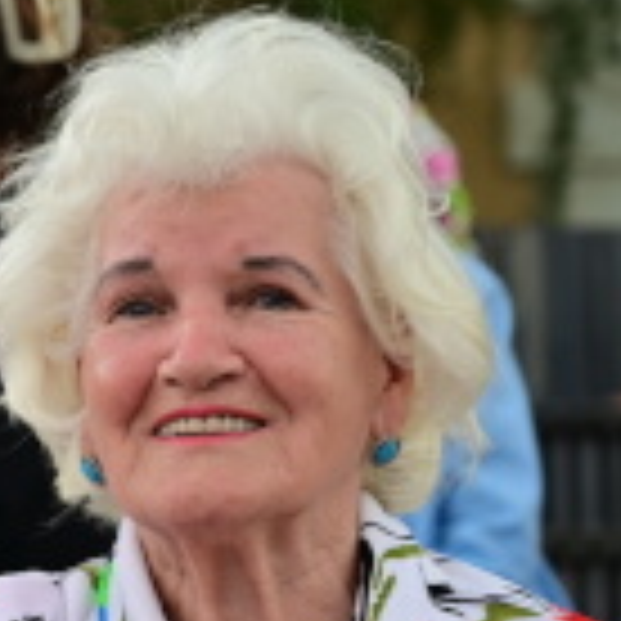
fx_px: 5257
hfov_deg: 6.7
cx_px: -225
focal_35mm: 259
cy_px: 432
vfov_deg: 6.8
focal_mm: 70
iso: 100
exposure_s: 1/160
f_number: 4
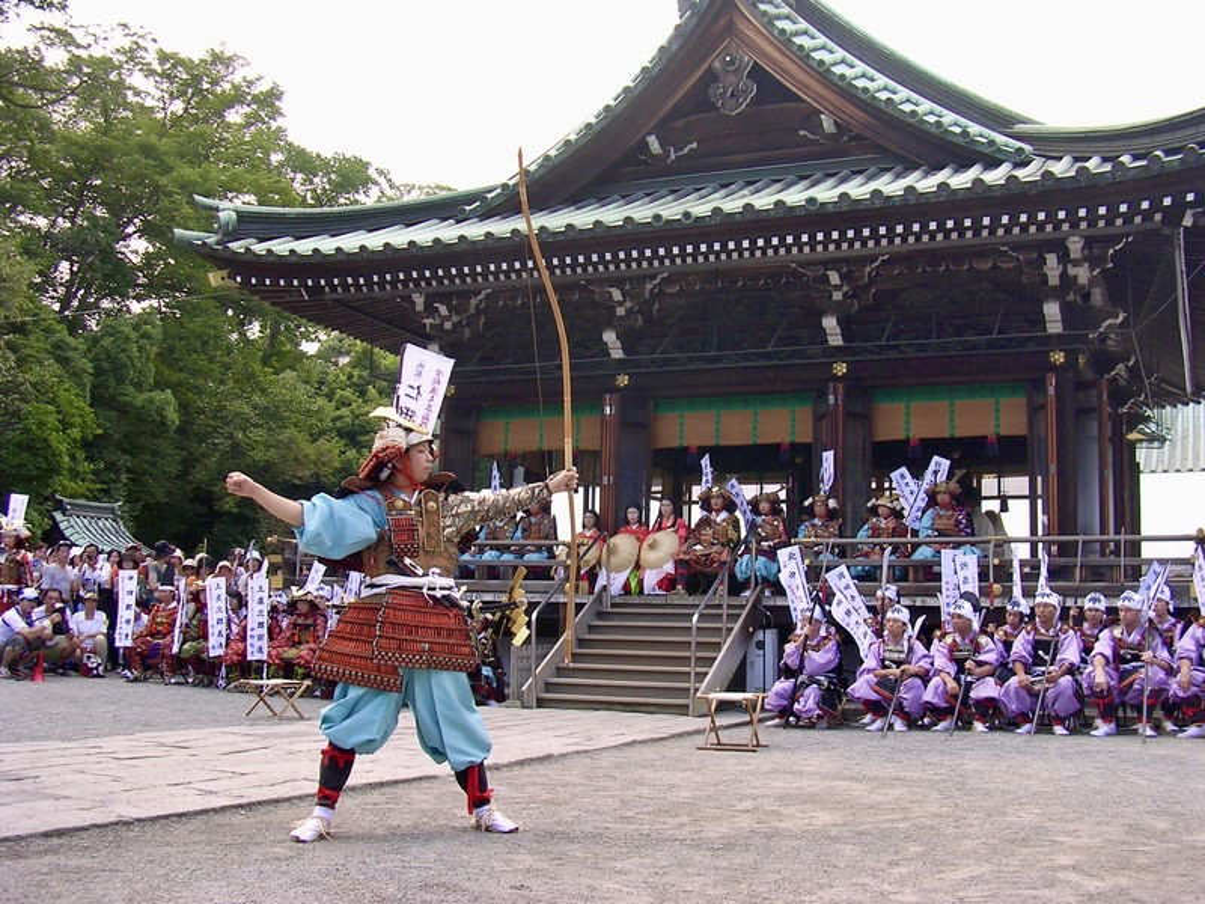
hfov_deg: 49.0
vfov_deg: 37.7
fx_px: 1323
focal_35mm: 38
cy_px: 452
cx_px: 602
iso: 100
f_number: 2.8
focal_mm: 5.8
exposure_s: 1/168
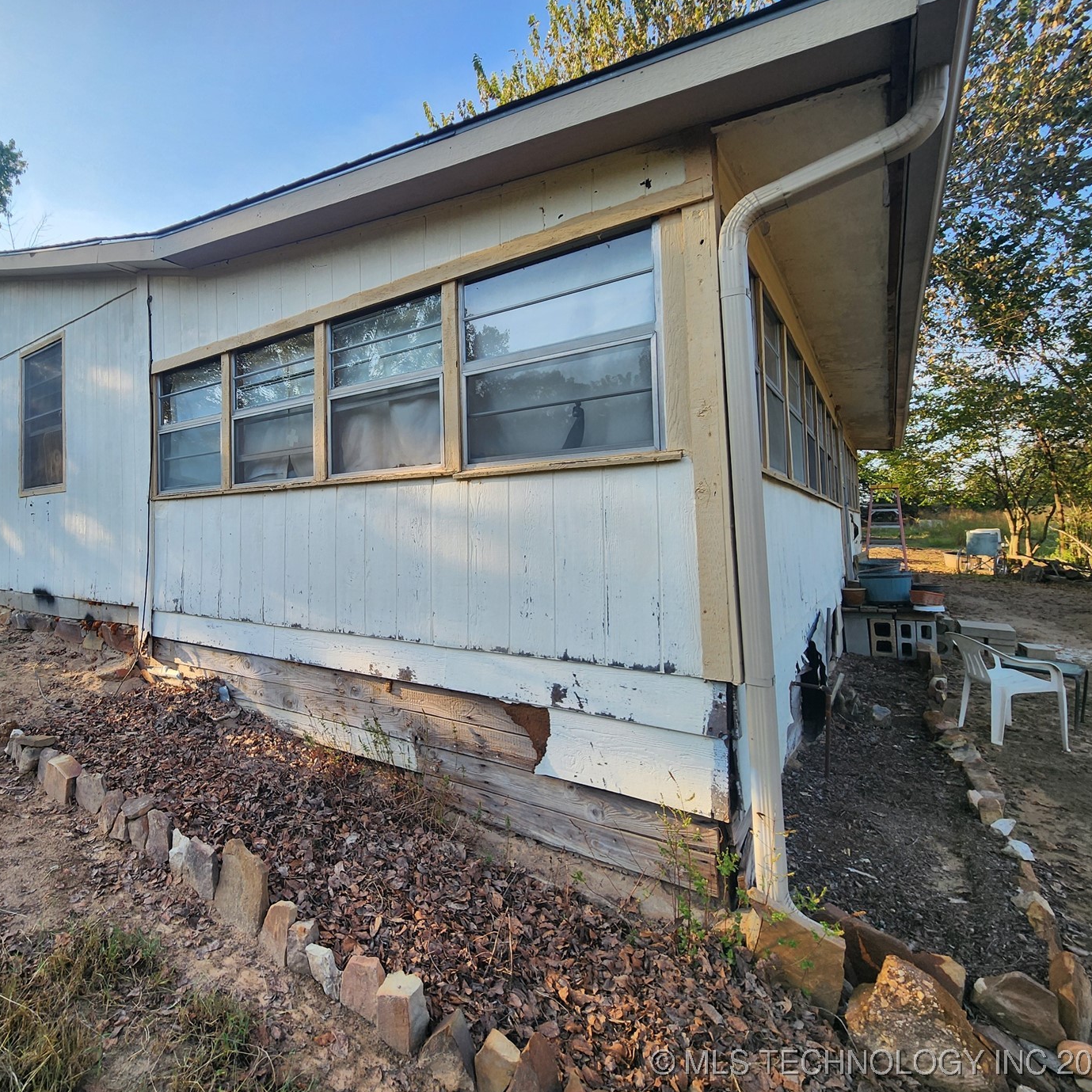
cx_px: 377
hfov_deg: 84.8
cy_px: 526
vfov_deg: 87.4
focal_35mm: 16
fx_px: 571
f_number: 2.2
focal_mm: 2.2
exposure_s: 1/511
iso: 50
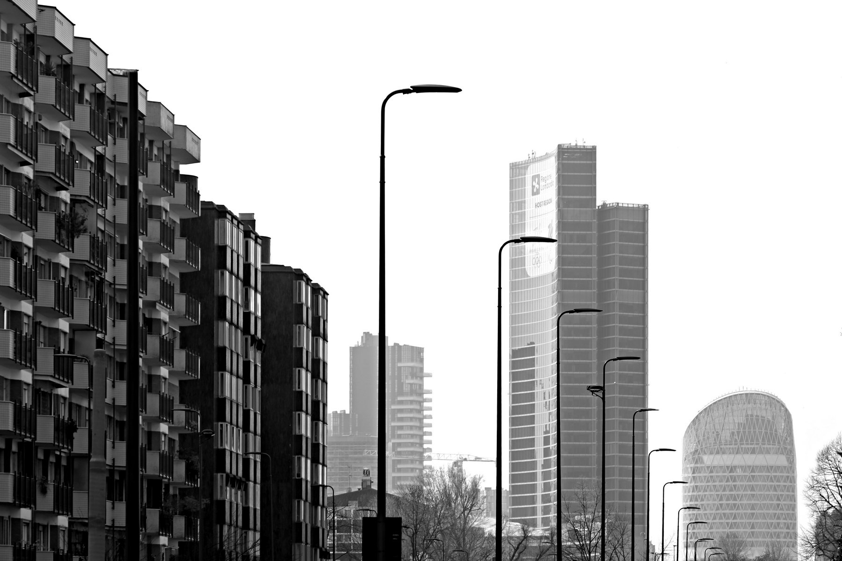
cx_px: 421
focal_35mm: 120
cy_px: 280
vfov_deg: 11.4
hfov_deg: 17.1
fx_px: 2806
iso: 80
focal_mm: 80
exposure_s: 1/125
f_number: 8
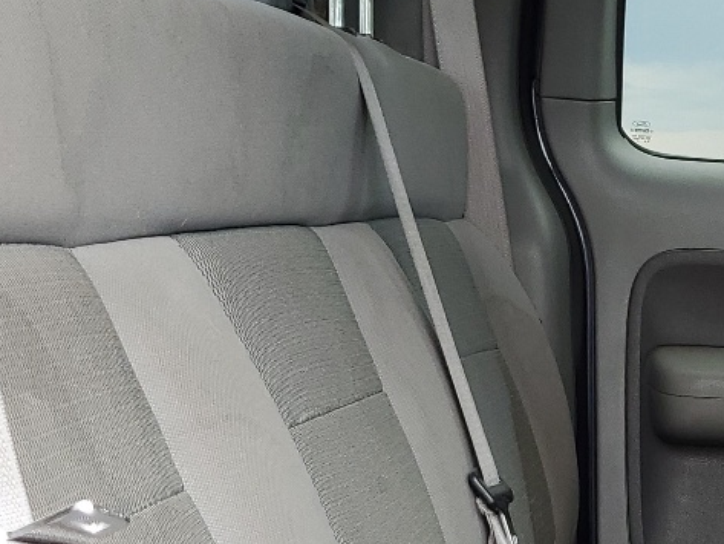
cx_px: 814
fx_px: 1841
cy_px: 495
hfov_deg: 21.1
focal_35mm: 88
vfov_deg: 16.6
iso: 50
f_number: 1.5
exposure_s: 1/101
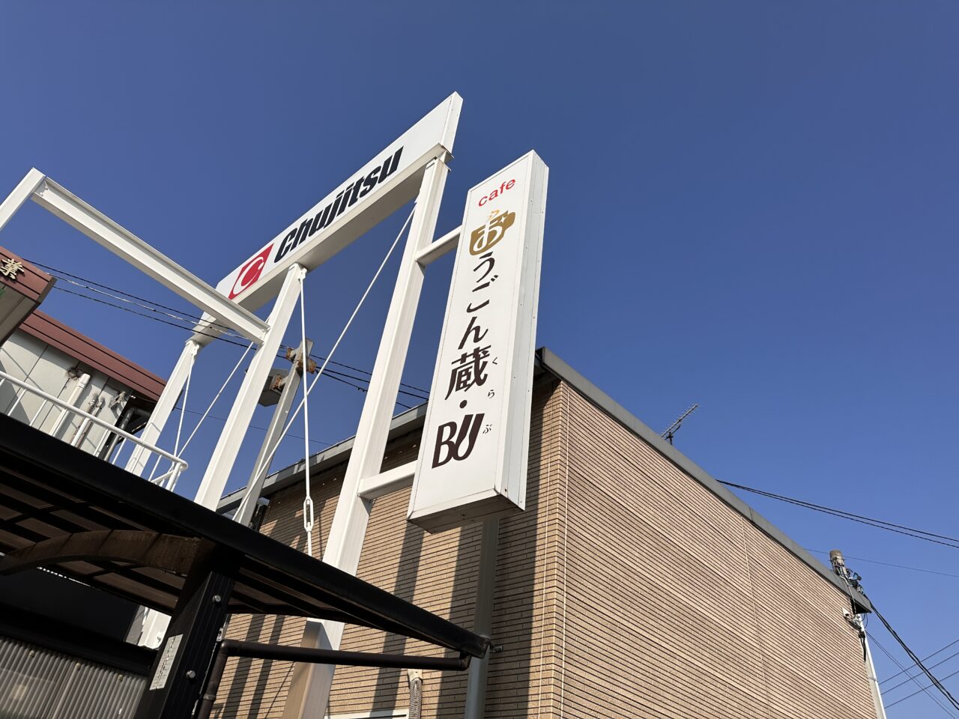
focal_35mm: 24
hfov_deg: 71.6
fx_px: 665
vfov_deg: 56.8
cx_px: 480
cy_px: 360
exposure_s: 1/8197
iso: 80
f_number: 1.78
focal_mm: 6.86
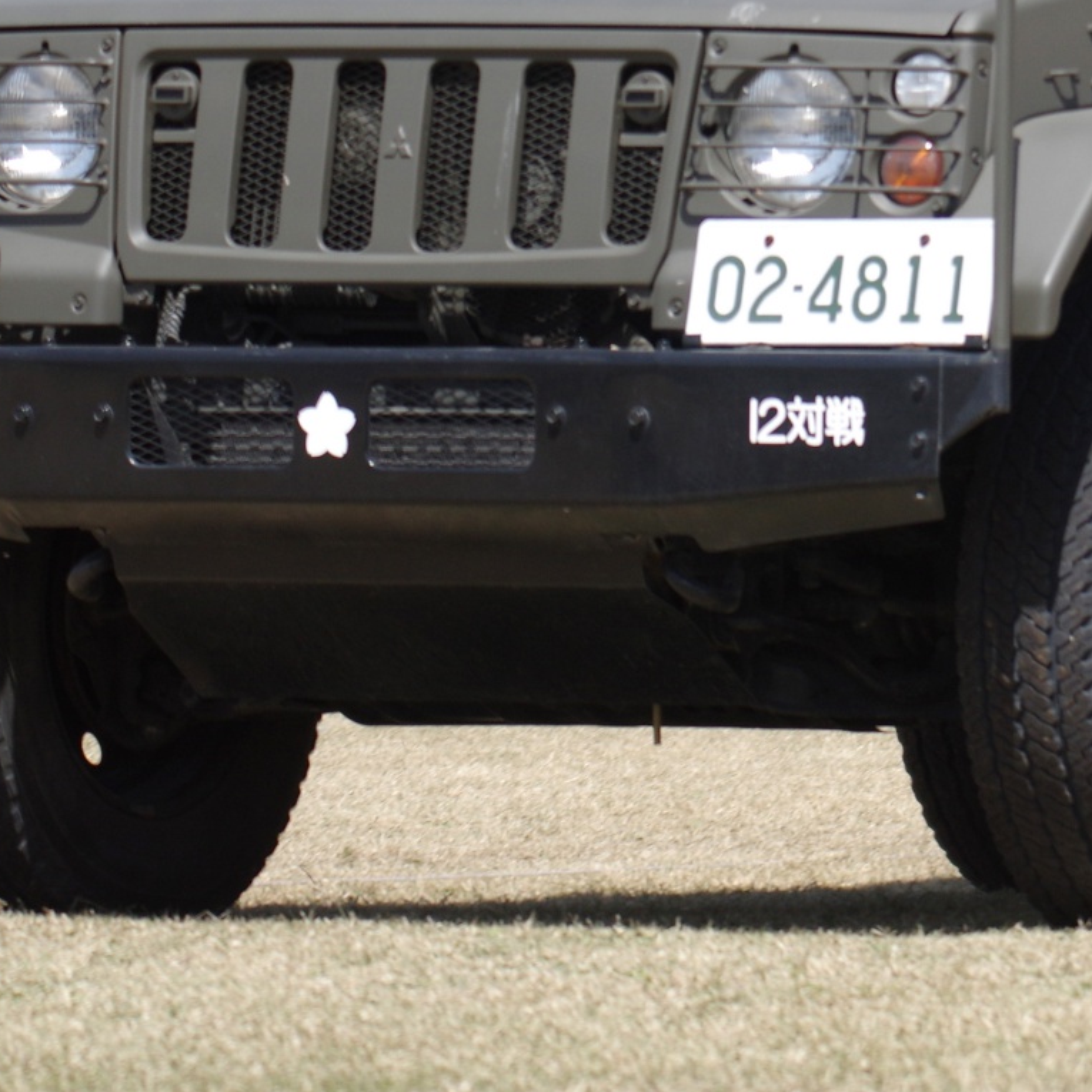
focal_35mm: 459
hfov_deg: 3.8
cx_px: 1101
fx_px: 16382
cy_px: -4
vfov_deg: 3.8
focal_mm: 115
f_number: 5.6
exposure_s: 1/800
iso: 200
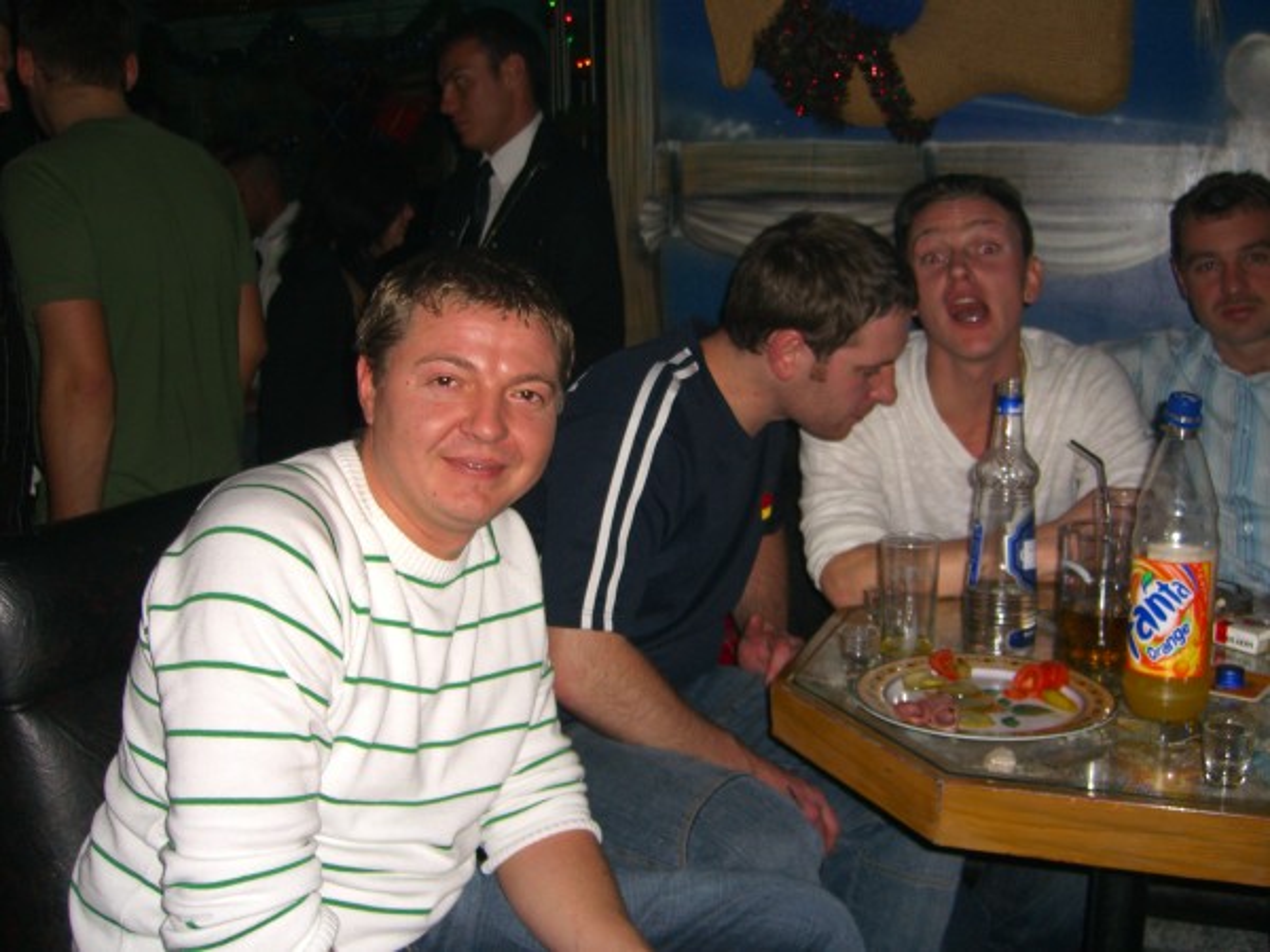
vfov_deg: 37.7
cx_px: 635
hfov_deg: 49.0
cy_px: 476
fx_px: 1394
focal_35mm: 38
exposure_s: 1/60
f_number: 2.8
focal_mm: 7.9
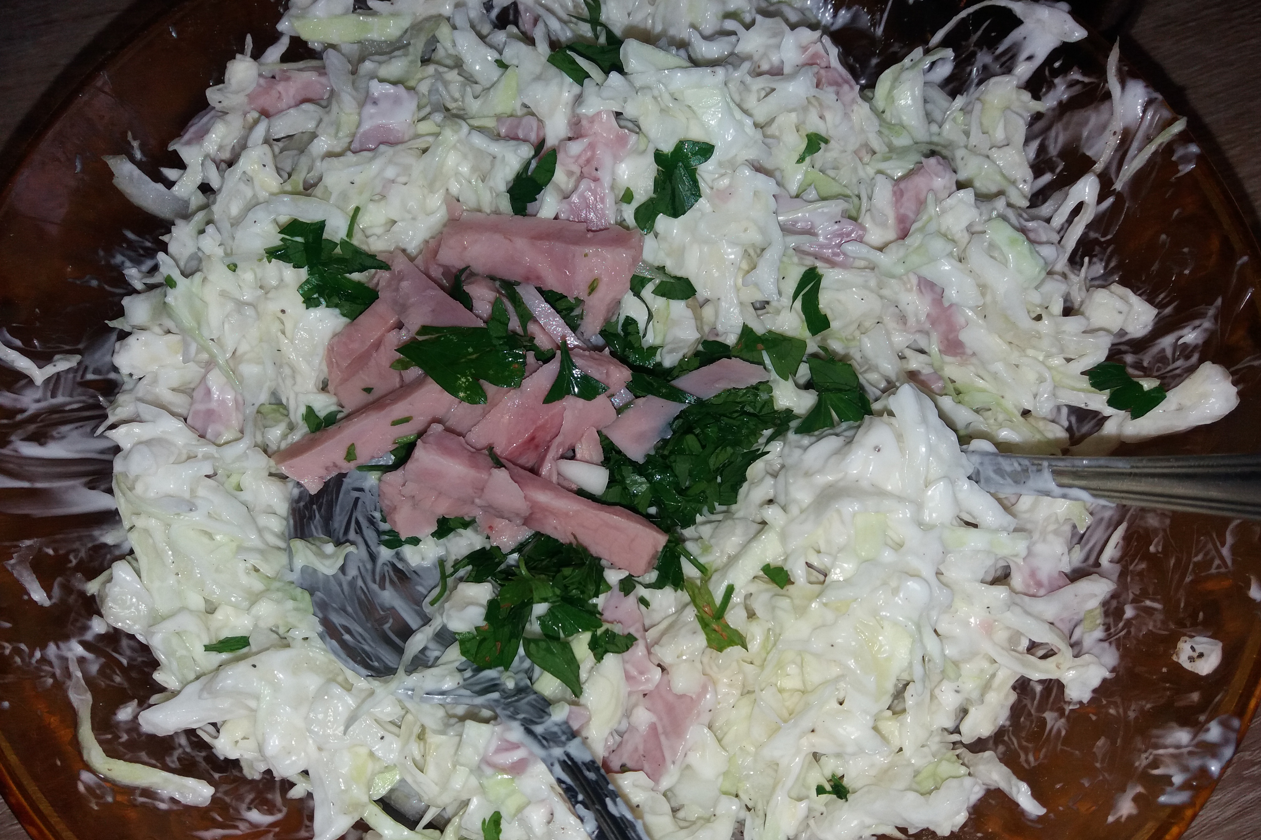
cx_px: 617
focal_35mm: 30
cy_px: 460
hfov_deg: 61.9
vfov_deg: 43.6
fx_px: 1051
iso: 64
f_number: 1.9
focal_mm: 3.7
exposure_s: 1/295
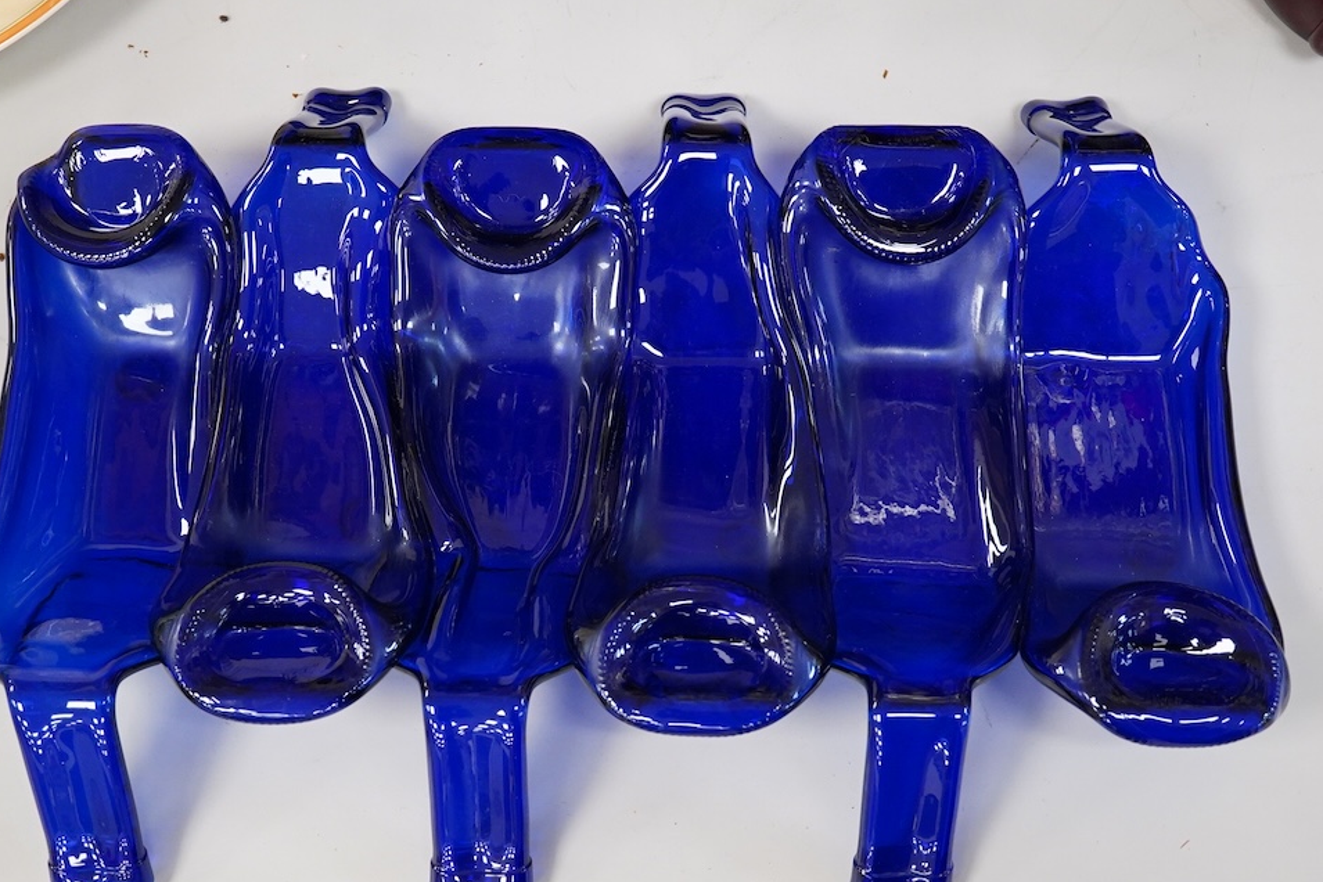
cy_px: 485
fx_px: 1948
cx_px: 673
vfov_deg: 25.5
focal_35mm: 53
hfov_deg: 37.5
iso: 2500
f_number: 4
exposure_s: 1/200
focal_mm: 30
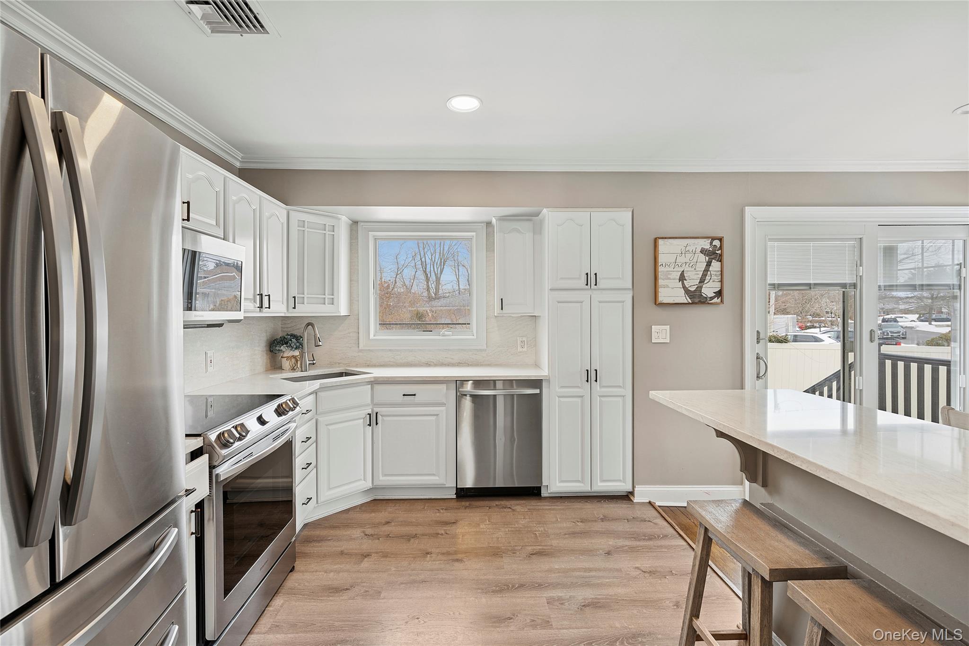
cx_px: 484
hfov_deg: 96.7
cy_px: 323
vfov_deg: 73.7
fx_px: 431
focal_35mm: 16
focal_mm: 16
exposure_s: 1/15
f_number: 9
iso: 250
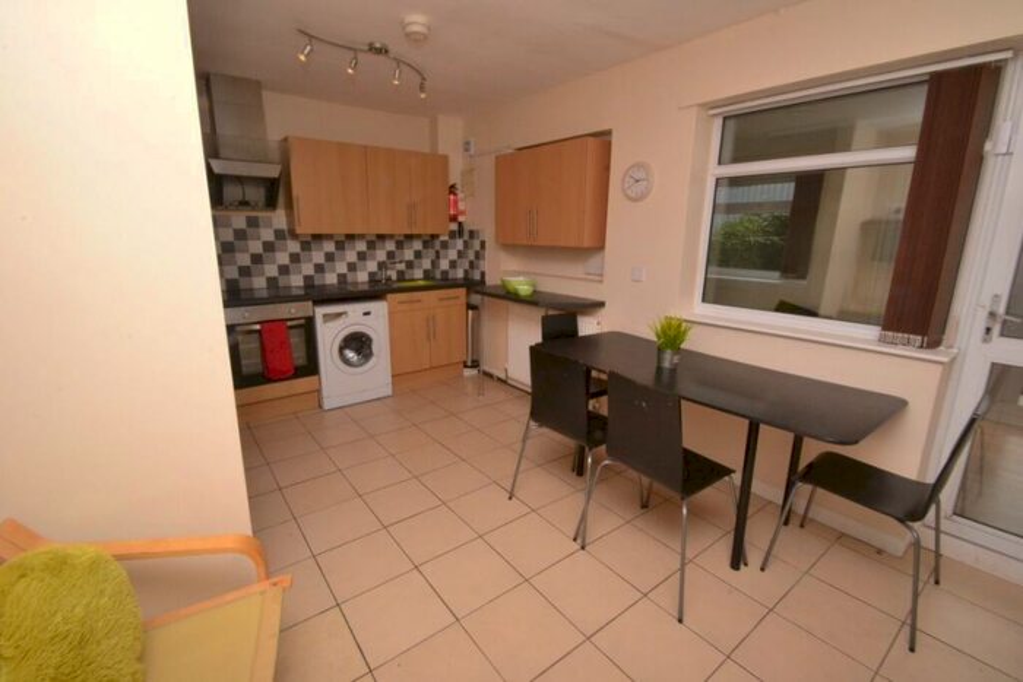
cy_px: 341
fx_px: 426
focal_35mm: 15
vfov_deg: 77.4
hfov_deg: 100.4
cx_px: 512
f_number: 20
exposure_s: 1/200
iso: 1600
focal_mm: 10
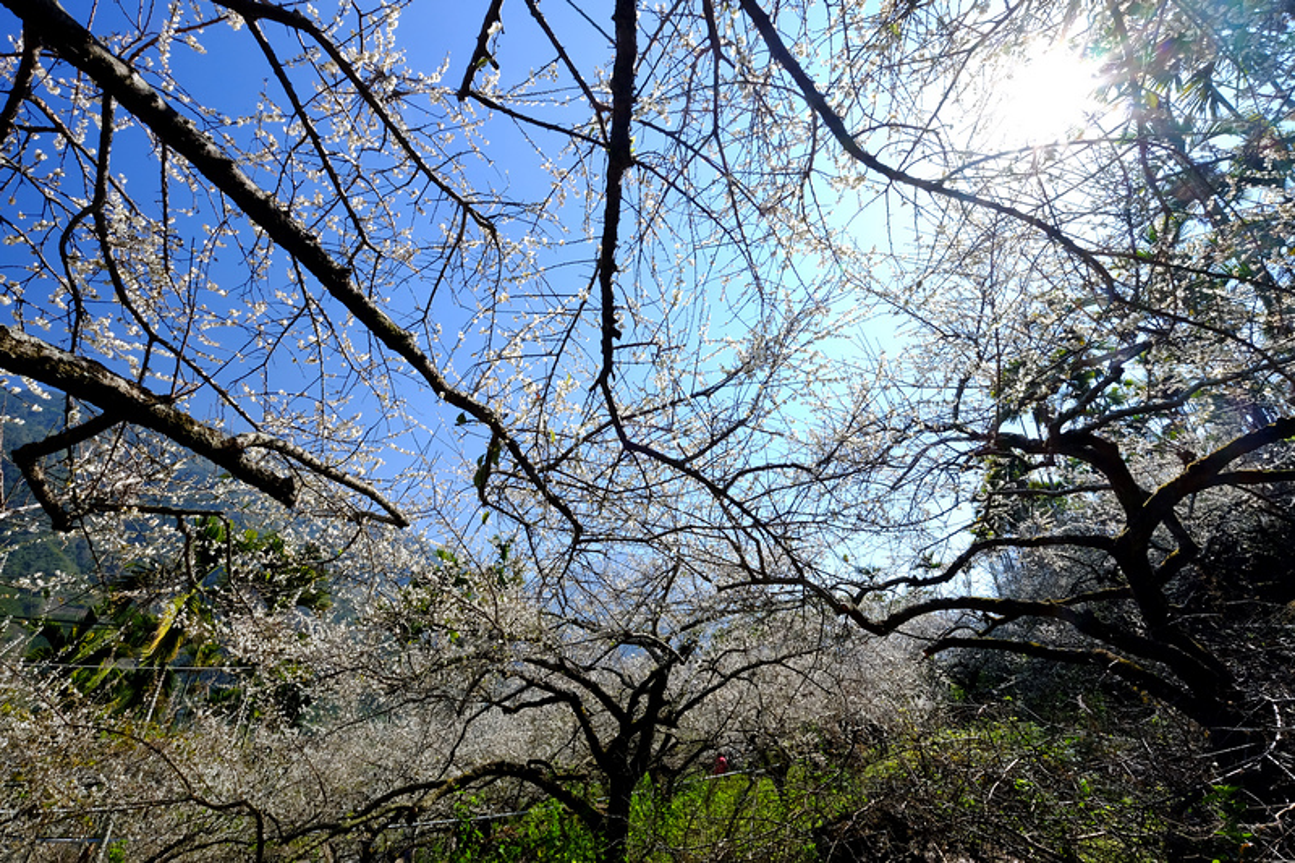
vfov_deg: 77.3
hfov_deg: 100.4
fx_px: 539
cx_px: 648
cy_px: 432
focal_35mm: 15
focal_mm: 10
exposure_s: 1/26
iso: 200
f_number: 14
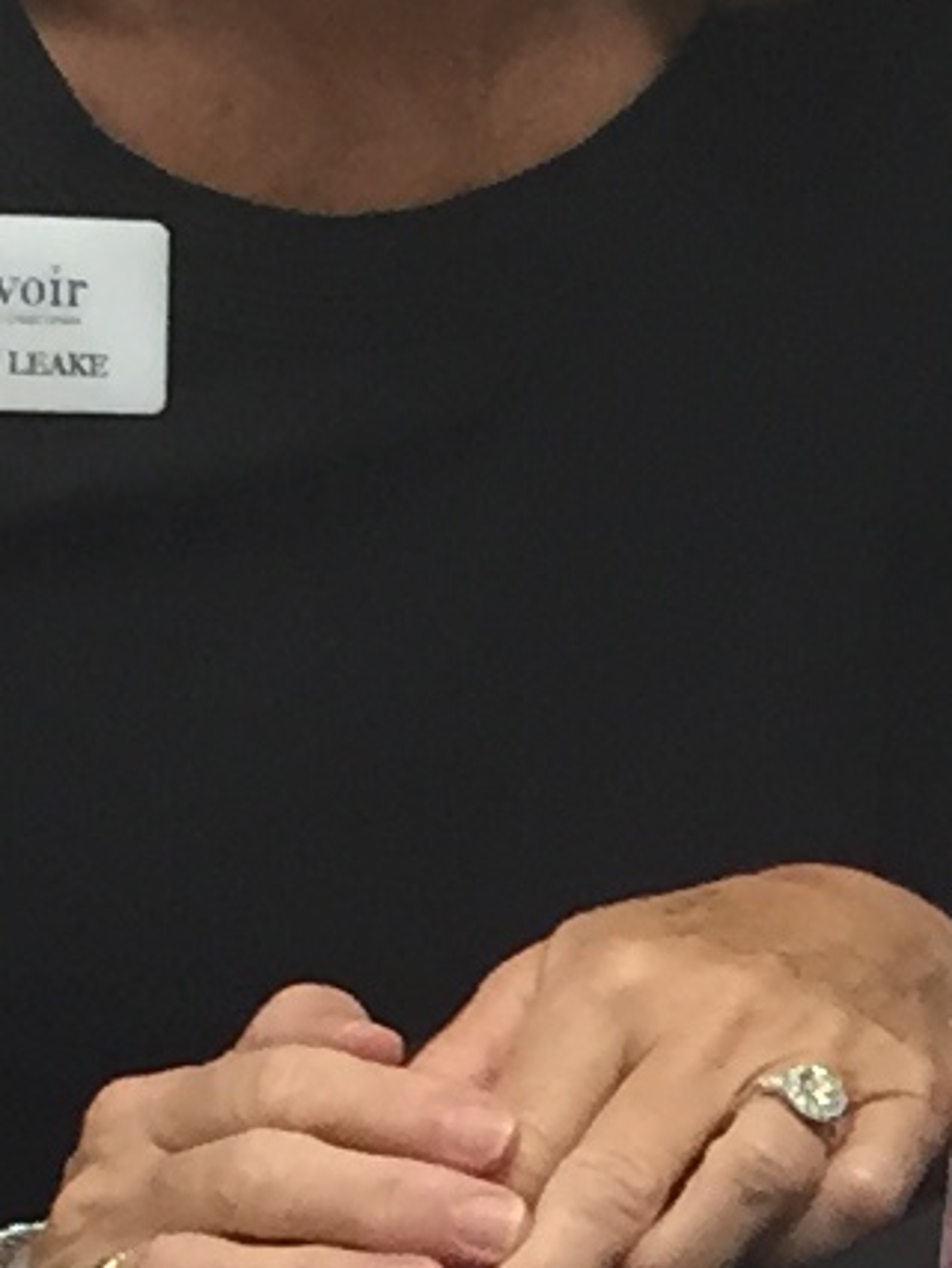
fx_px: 8132
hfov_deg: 6.5
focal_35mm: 222
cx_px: 2071
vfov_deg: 8.8
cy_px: 1622
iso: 64
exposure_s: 1/30
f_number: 2.2
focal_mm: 4.15
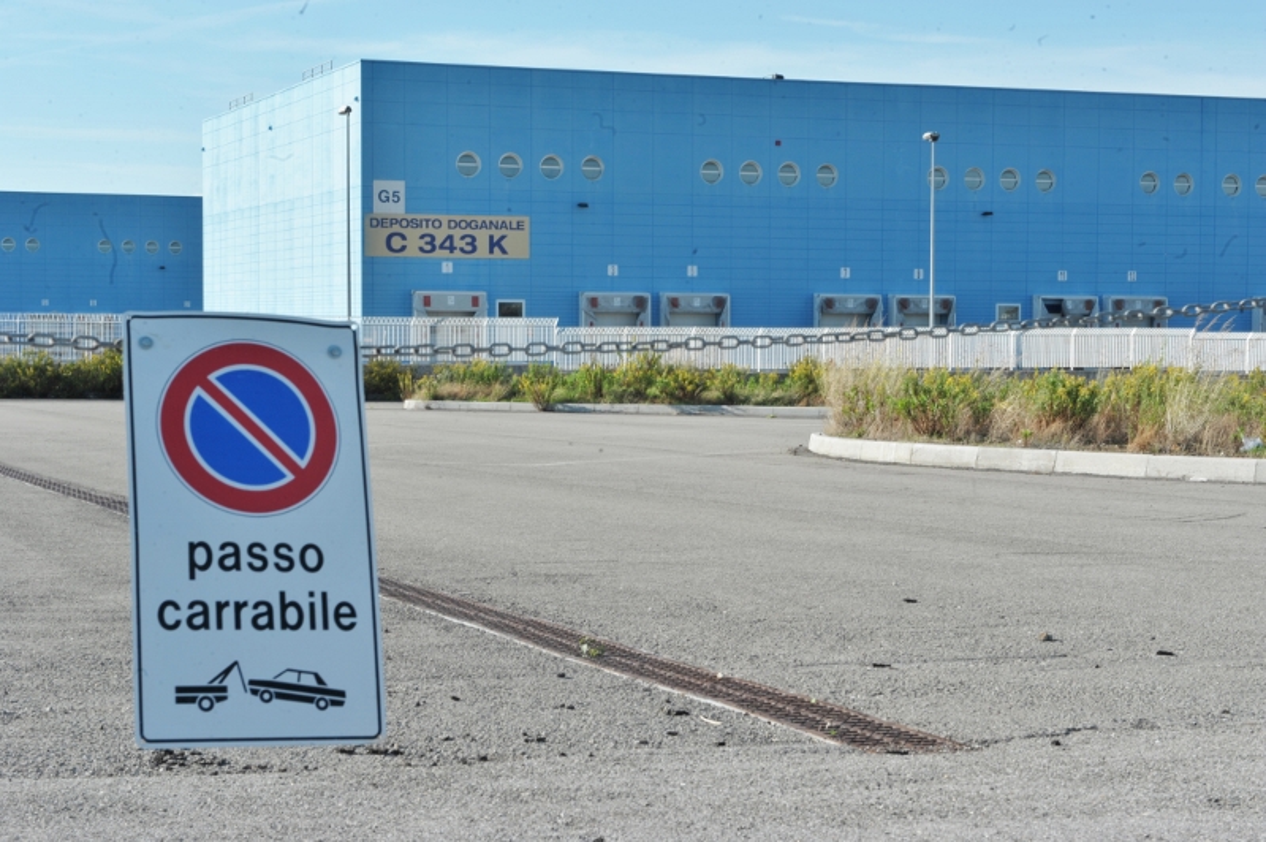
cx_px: 633
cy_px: 421
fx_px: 2460
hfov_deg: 28.9
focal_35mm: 70
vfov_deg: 19.4
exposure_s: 1/100
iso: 250
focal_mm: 70
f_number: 20
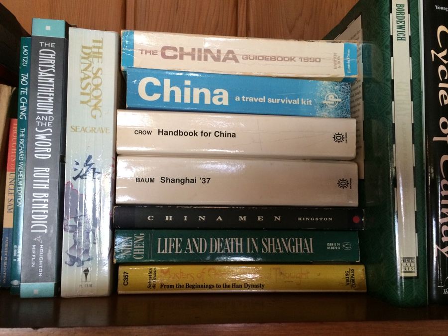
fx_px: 388
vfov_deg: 46.8
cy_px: 168
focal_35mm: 30
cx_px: 224
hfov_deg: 60.0
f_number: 2.2
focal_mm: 4.12
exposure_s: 1/30
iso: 160
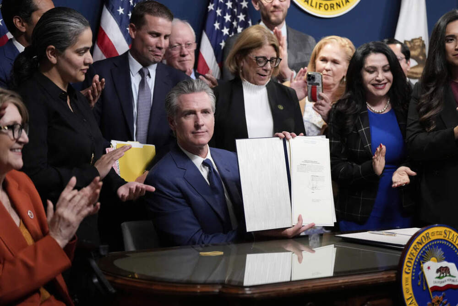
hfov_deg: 28.8
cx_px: 229
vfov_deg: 19.5
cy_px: 153
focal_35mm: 70
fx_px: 891
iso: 4000
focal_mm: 70
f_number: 2.8
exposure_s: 1/640
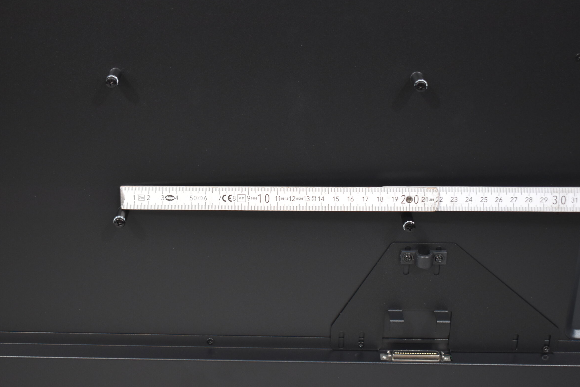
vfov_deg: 23.6
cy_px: 205
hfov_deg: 34.7
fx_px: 927
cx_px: 265
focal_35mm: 58
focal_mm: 35
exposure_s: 1/125
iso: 1000
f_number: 4.5
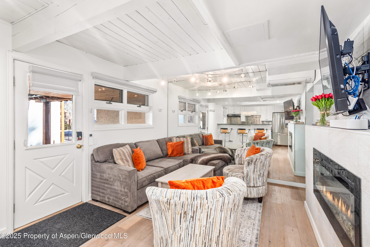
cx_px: 185
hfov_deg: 93.3
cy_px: 124
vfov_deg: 70.5
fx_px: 175
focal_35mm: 17
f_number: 7.1
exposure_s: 1/8
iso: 400
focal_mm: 17
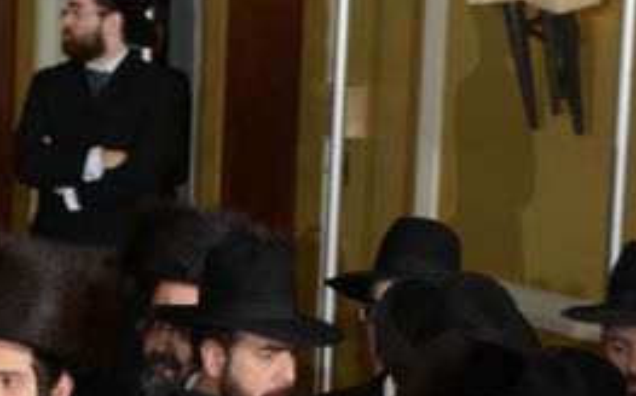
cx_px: -348
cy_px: 805
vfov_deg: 4.6
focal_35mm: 278
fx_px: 4816
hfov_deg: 7.4
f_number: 7.1
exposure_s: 1/200
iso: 400
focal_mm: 70
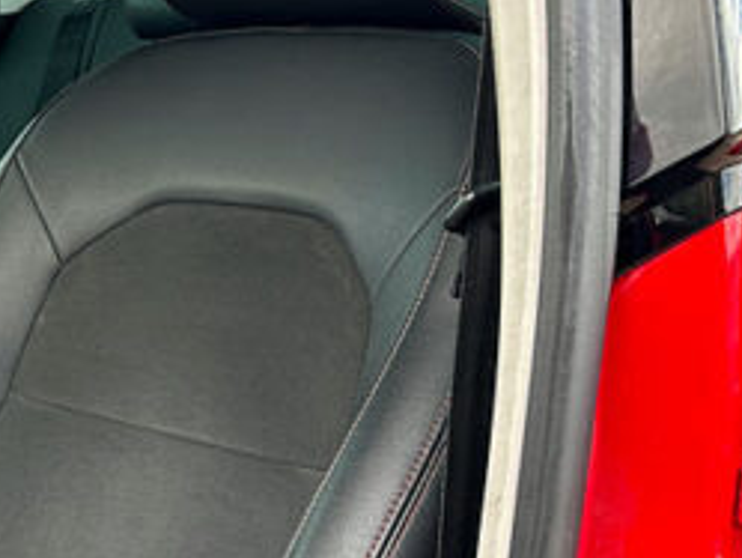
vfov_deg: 19.0
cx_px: -119
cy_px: 409
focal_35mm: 77
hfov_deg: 23.4
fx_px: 1651
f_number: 1.78
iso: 80
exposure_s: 1/207
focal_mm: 6.86
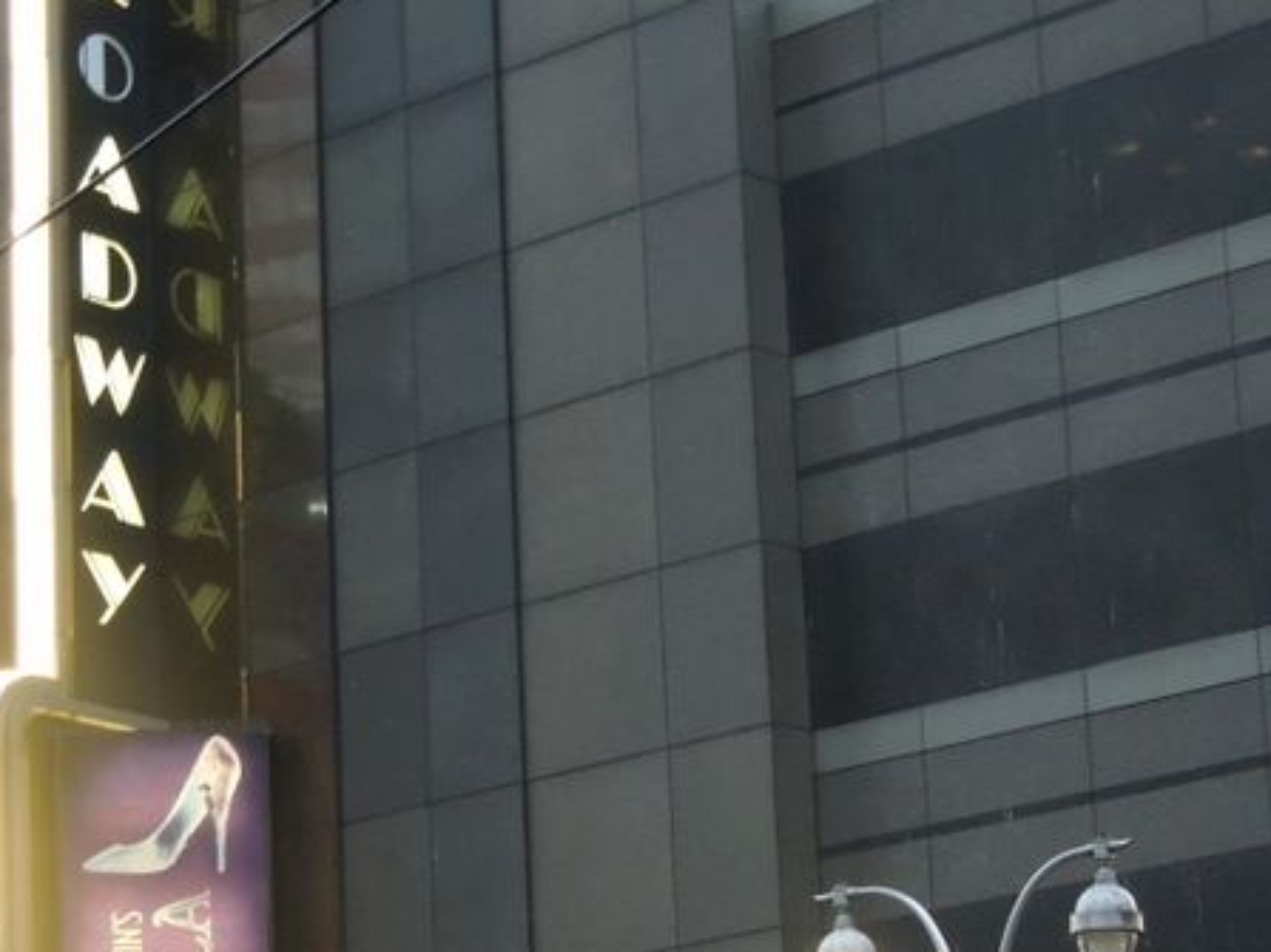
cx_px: 597
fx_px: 4038
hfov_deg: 17.9
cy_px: 810
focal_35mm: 110
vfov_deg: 13.4
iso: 400
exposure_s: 1/20
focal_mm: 8.7
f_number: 4
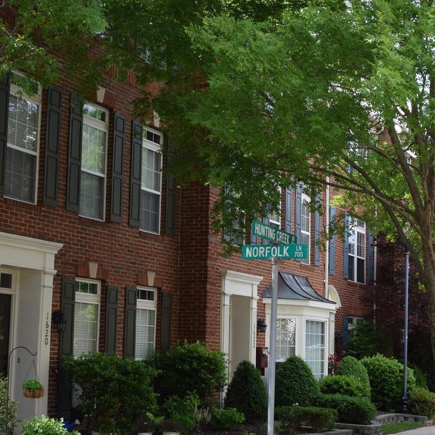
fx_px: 965
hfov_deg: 24.8
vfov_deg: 25.3
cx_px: 370
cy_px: 266
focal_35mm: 68
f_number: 8
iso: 400
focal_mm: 25
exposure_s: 1/250
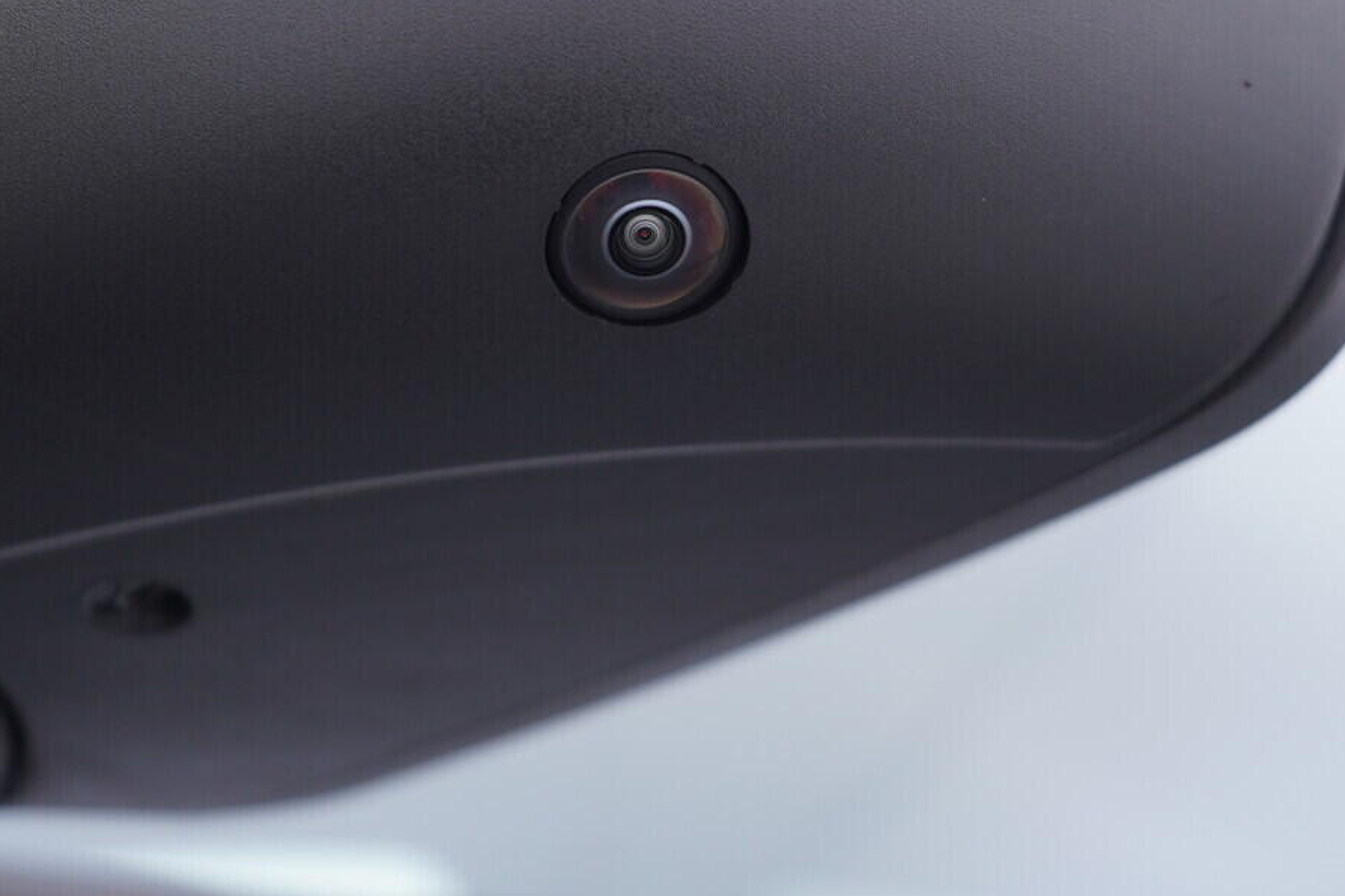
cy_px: 176
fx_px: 2167
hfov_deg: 34.4
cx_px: 597
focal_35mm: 58
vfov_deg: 23.0
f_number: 3.2
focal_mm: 24
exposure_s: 1/50
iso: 125
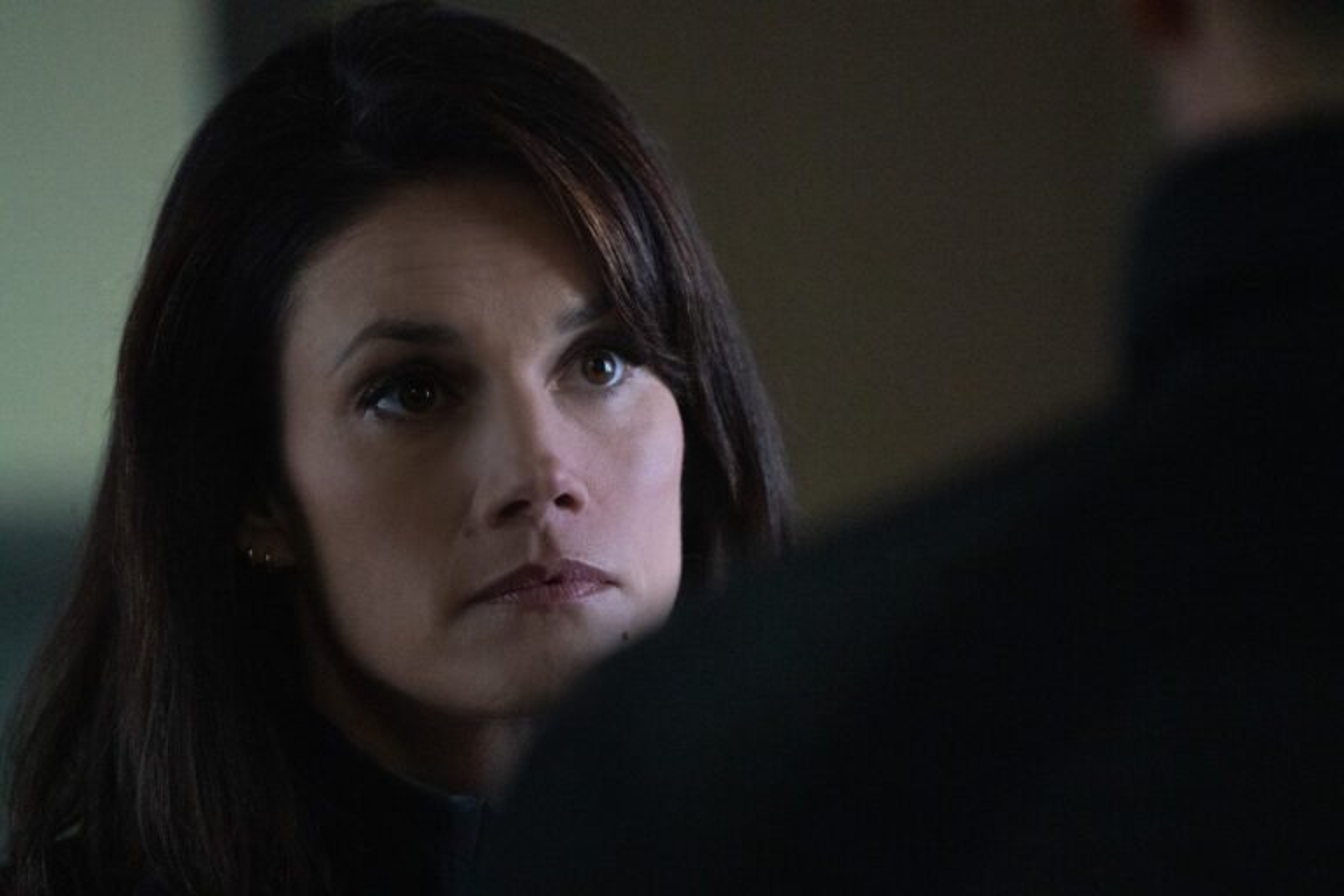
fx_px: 10975
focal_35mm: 294
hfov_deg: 7.0
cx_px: 672
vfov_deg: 4.7
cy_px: 448
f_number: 5.6
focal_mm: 294
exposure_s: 1/125
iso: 12800
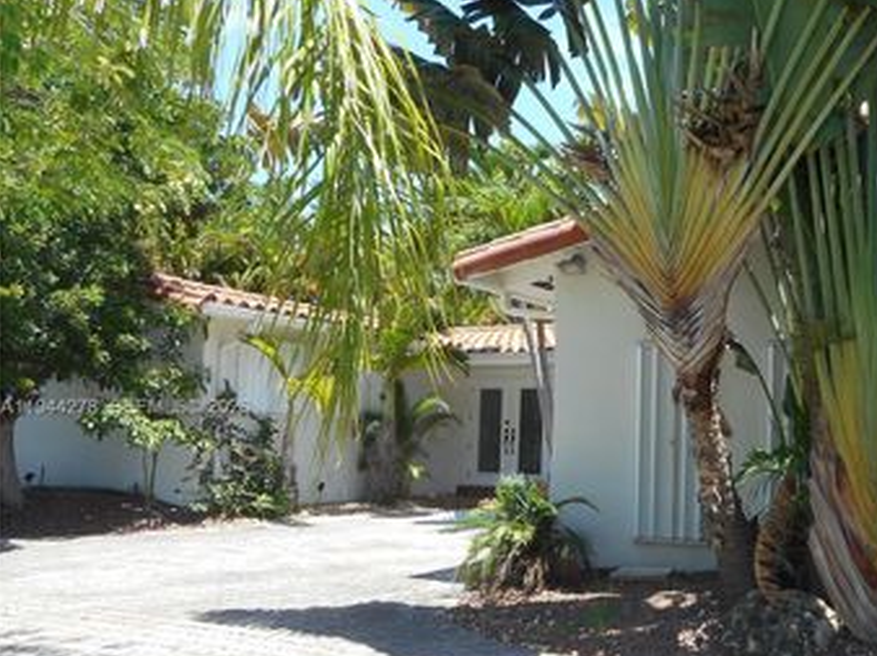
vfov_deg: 38.4
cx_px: 646
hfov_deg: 48.4
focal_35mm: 37
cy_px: 408
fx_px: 937
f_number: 3.7
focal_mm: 4.5
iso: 80
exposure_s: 1/250
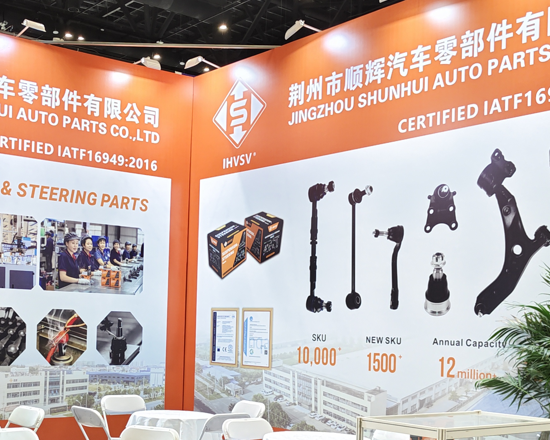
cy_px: 327
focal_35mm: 54
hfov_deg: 34.2
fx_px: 879
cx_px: 154
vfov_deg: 27.7
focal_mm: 5.56
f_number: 1.88
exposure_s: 1/50
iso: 455
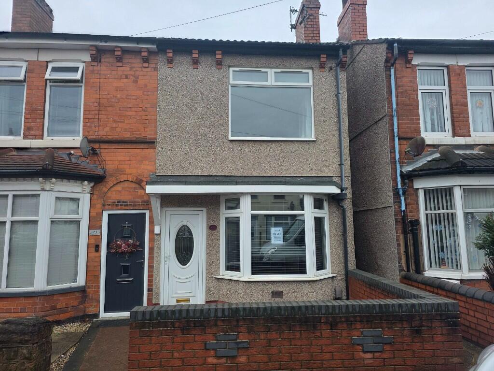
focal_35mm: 23
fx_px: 328
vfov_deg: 58.9
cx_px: 247
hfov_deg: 73.9
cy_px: 186
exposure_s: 1/359
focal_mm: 6.3
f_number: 1.7
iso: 50
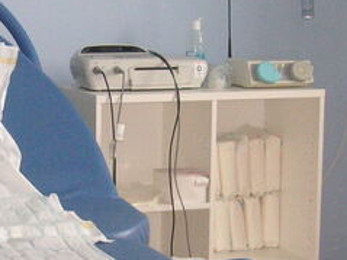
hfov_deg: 15.7
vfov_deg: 11.9
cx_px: 35
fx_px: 1242
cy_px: 174
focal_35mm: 124
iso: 160
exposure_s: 1/45
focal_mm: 6.1
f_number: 2.8
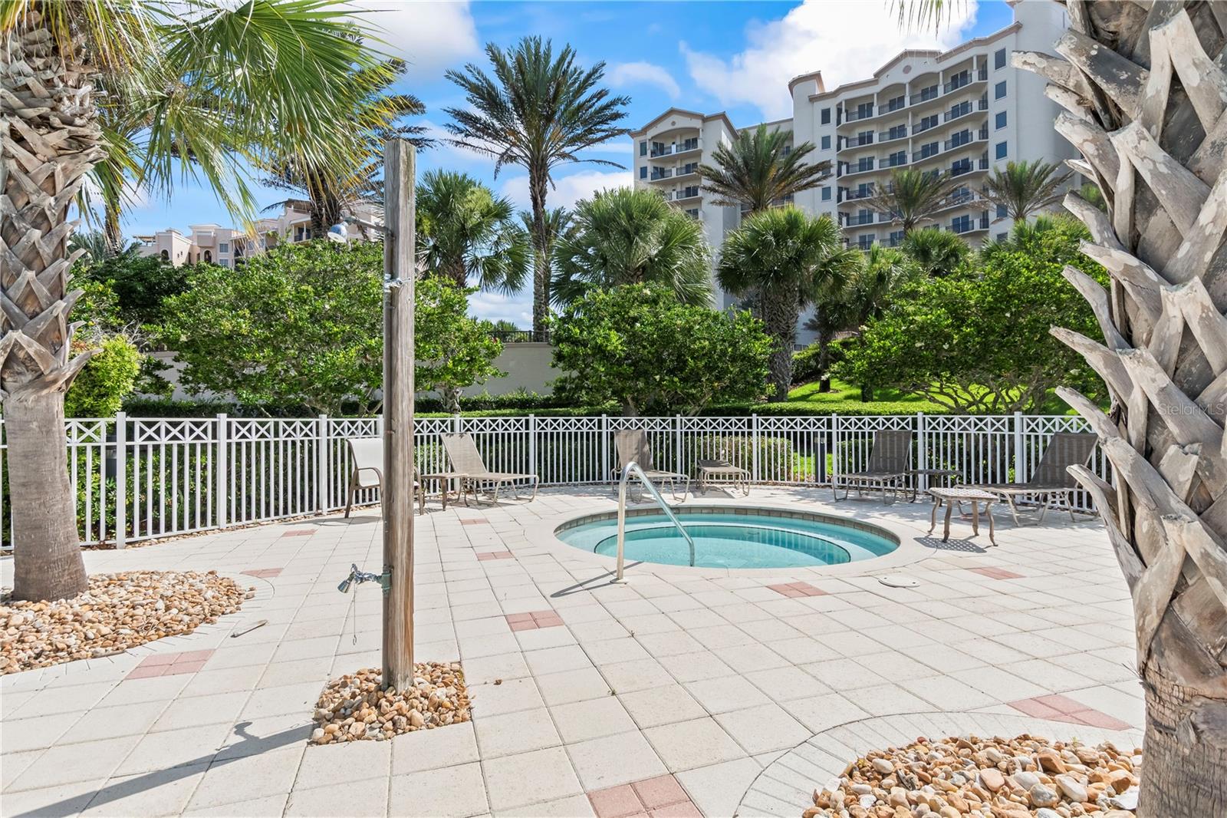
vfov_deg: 67.4
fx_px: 613
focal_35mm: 18
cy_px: 409
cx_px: 614
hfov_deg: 90.0
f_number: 8
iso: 640
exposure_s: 1/200
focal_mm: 12
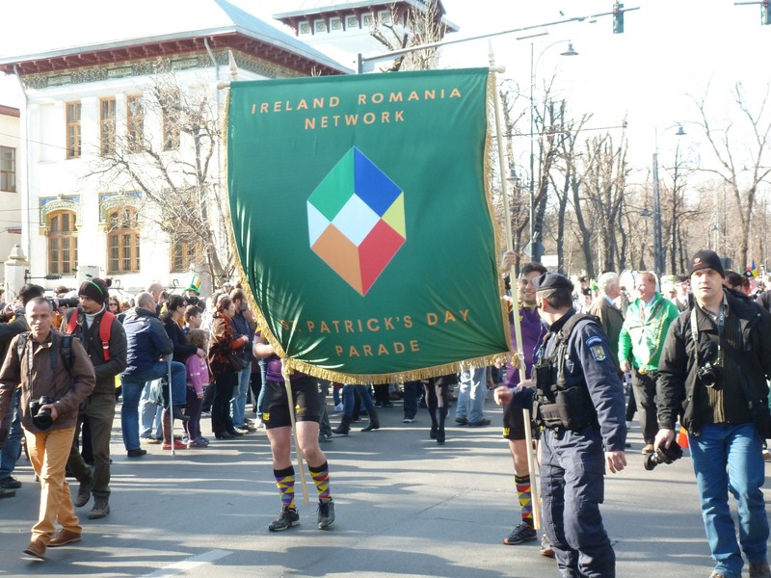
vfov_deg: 29.7
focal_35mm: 49
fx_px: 1091
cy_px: 289
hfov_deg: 38.9
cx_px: 386
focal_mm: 8.7
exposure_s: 1/125
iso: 200
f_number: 4.1
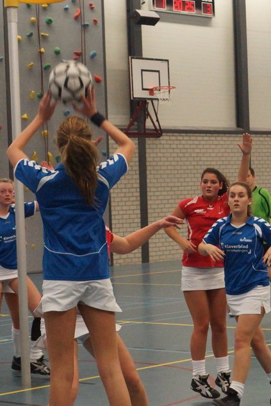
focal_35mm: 63
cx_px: 117
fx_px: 711
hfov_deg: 21.6
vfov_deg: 31.9
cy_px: 220
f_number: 4
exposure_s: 1/250
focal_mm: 26
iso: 1600
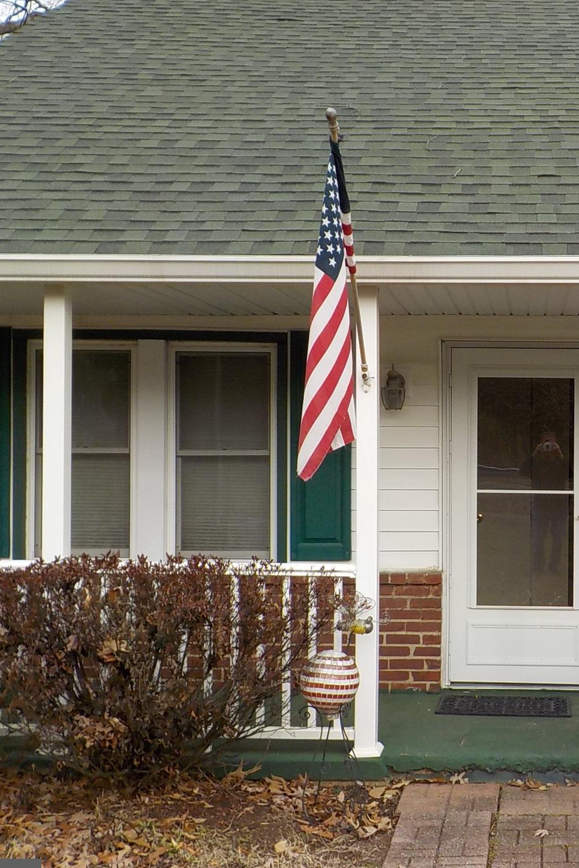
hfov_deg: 28.1
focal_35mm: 46
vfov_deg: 42.7
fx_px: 1110
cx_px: 525
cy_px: 430
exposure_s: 1/320
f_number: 3.3
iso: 125
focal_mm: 4.1
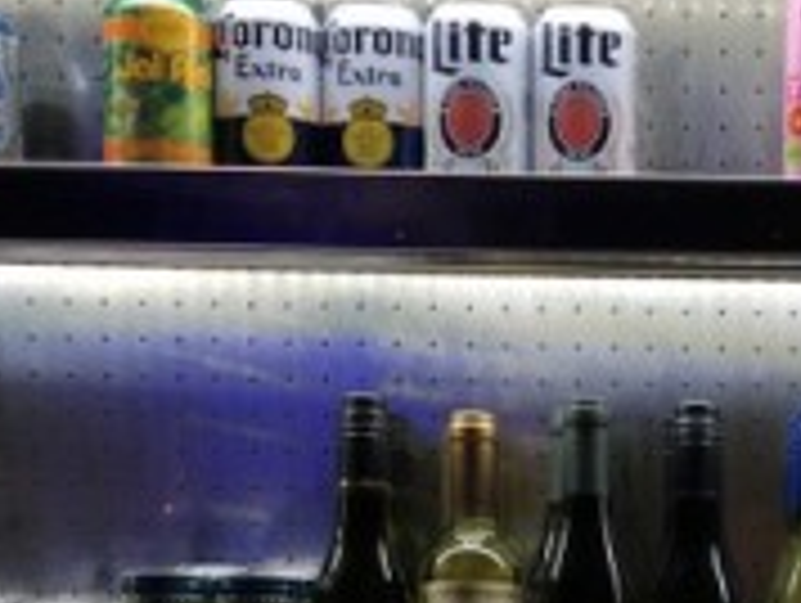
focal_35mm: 114
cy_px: 880
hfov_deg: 16.8
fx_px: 2641
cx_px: 814
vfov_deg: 12.4
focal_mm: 4.15
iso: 32
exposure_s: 1/60
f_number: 2.2
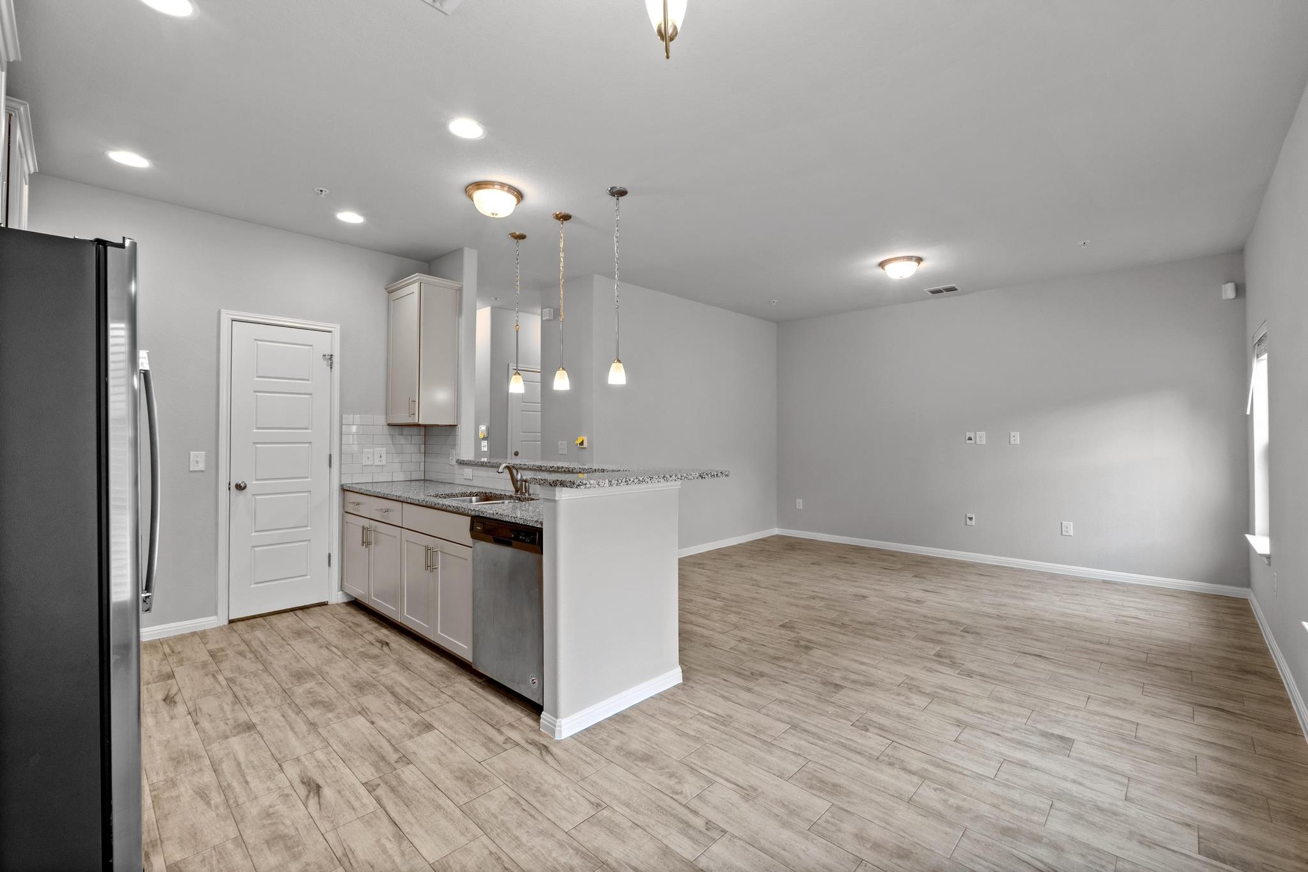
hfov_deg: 100.4
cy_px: 436
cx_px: 654
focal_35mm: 15
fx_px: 545
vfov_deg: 77.3
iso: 250
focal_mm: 10
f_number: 11
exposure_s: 1.6
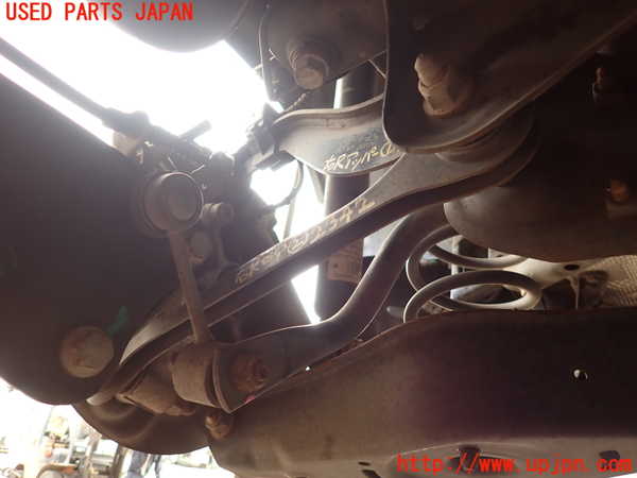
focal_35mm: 25
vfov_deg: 54.9
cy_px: 239
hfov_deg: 69.4
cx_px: 318
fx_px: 460
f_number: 2
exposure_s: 1/60
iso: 100
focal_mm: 4.5
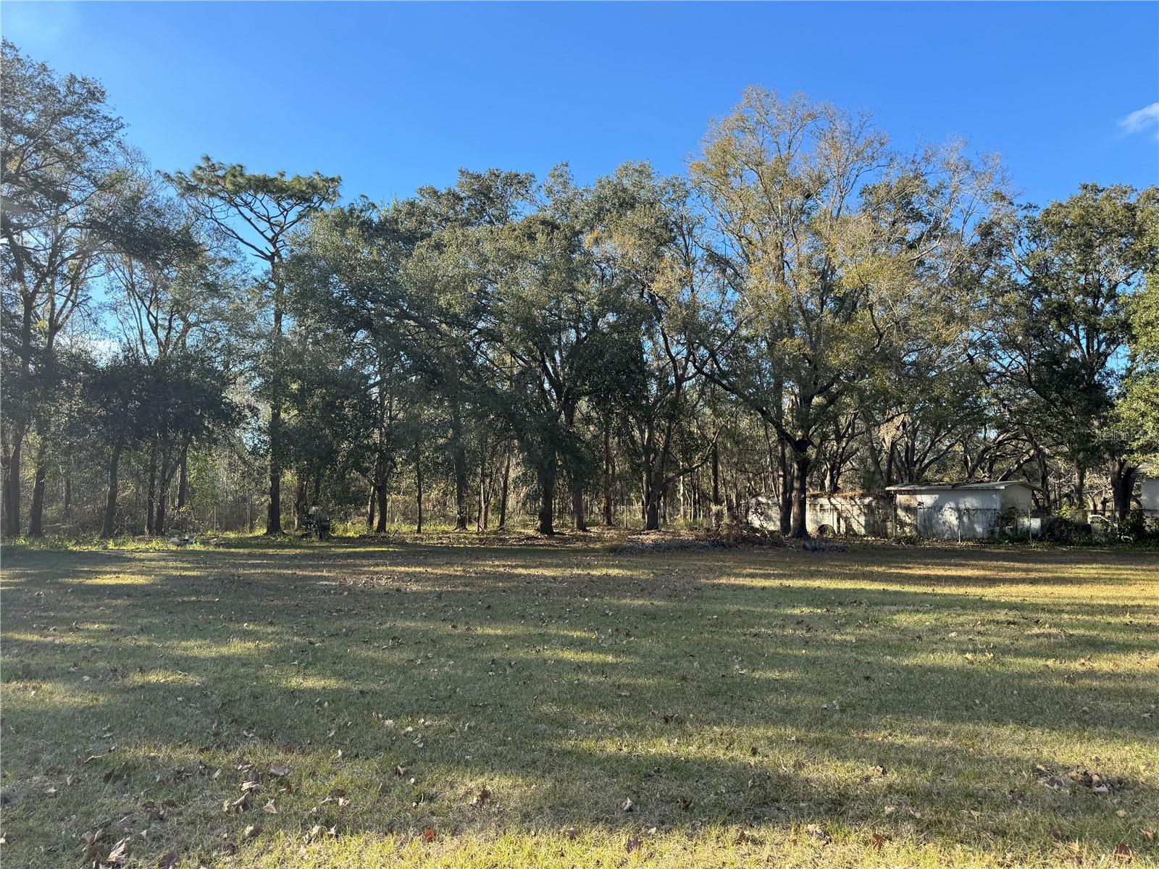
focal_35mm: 24
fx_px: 804
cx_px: 580
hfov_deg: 71.6
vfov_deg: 56.8
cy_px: 434
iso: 80
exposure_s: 1/1339
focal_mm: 6.76
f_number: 1.78
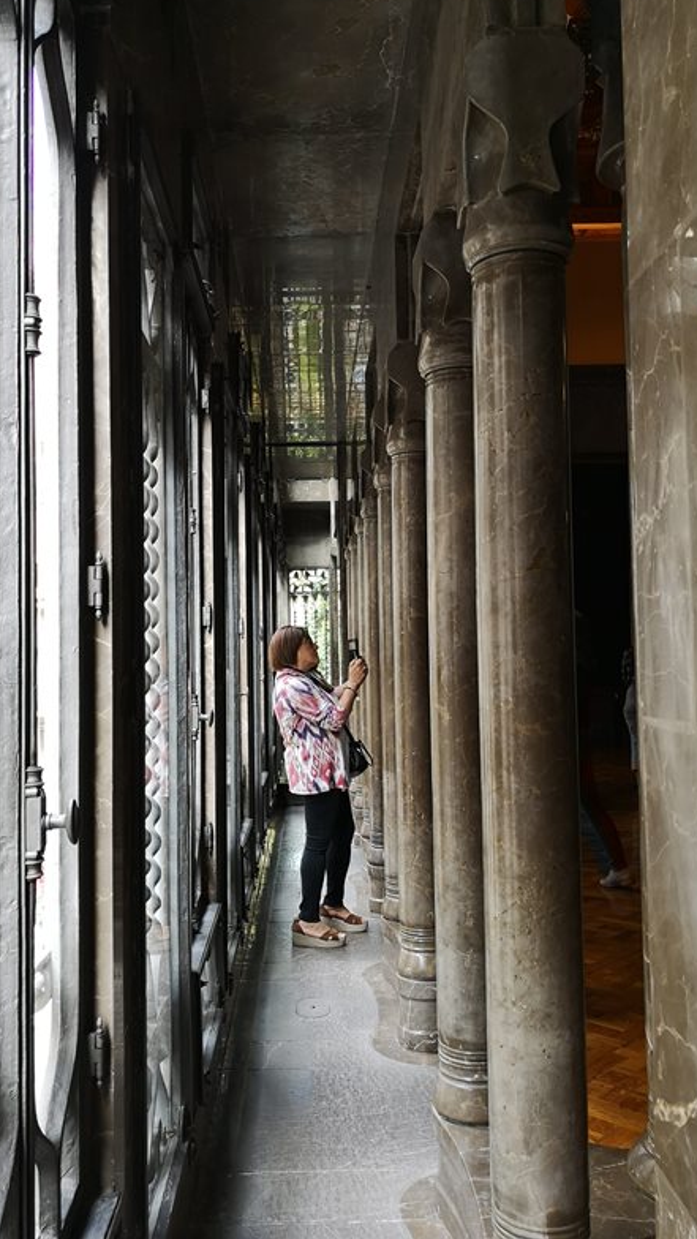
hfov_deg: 38.9
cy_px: 608
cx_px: 307
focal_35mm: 30
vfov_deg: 64.3
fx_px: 986
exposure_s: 1/50
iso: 100
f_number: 1.8
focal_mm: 3.95
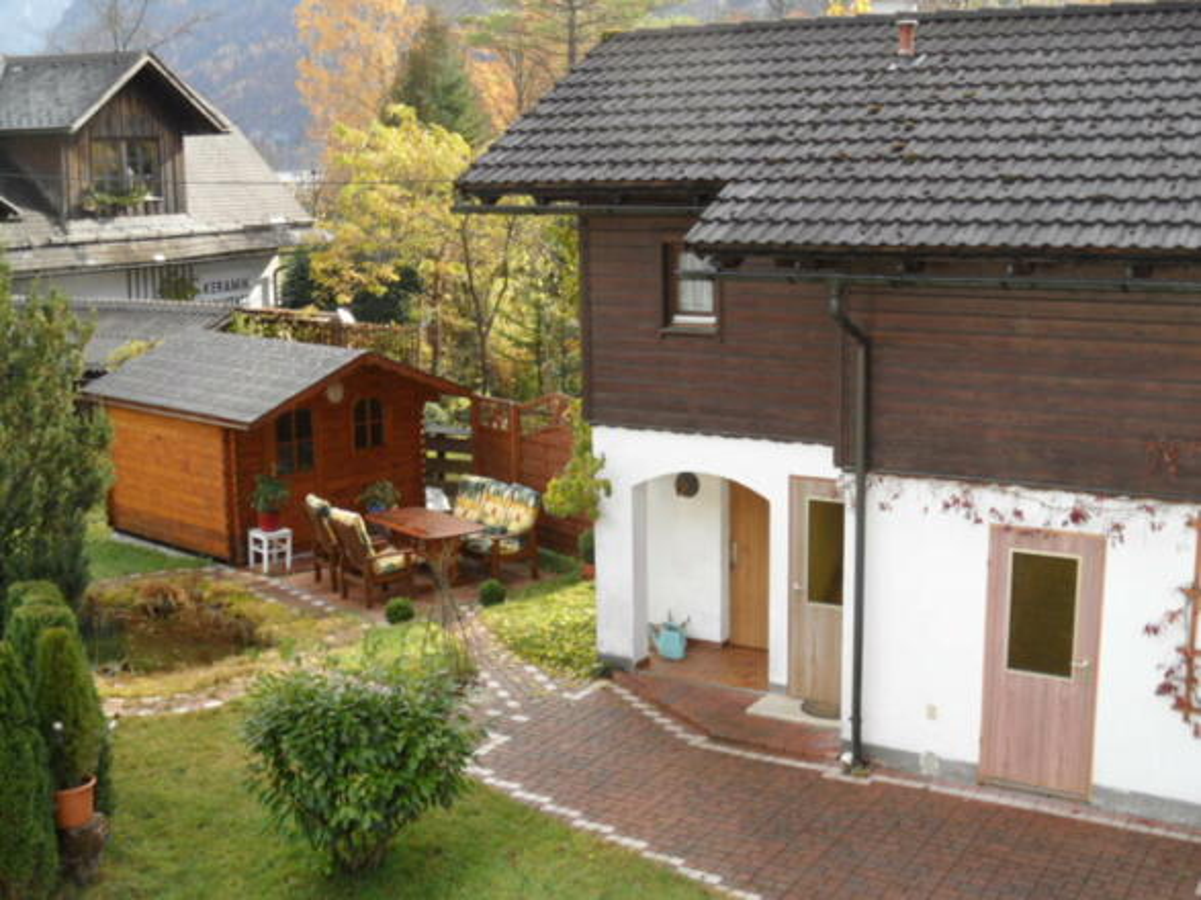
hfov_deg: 46.8
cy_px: 450
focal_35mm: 40
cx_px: 600
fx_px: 1388
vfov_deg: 35.9
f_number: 3.6
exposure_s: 1/180
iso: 120
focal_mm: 6.5
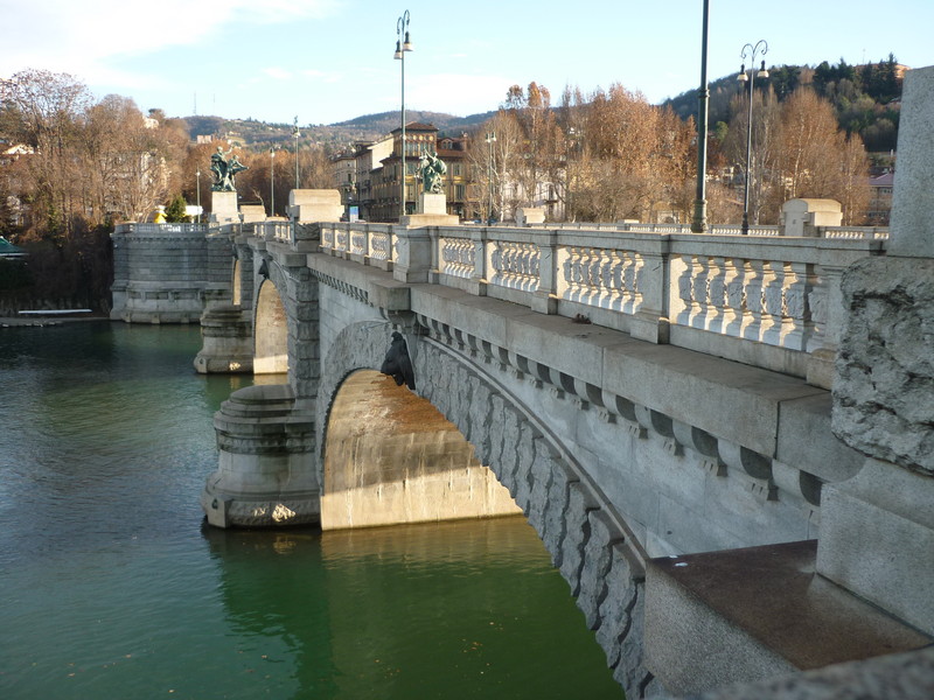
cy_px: 350
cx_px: 467
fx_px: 890
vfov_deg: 42.9
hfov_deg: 55.4
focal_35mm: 33
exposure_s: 1/320
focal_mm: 5.5
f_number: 2.8
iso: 80
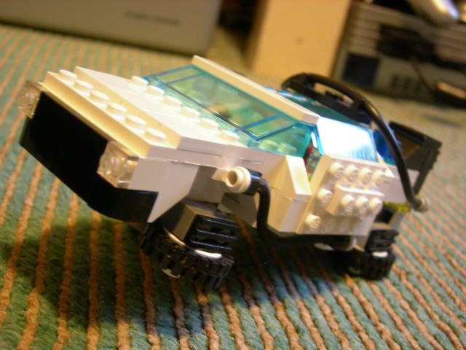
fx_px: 673
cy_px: 175
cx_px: 233
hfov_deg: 38.2
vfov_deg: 29.1
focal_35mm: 50
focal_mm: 10.4
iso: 200
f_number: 3.1
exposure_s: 1/1.7
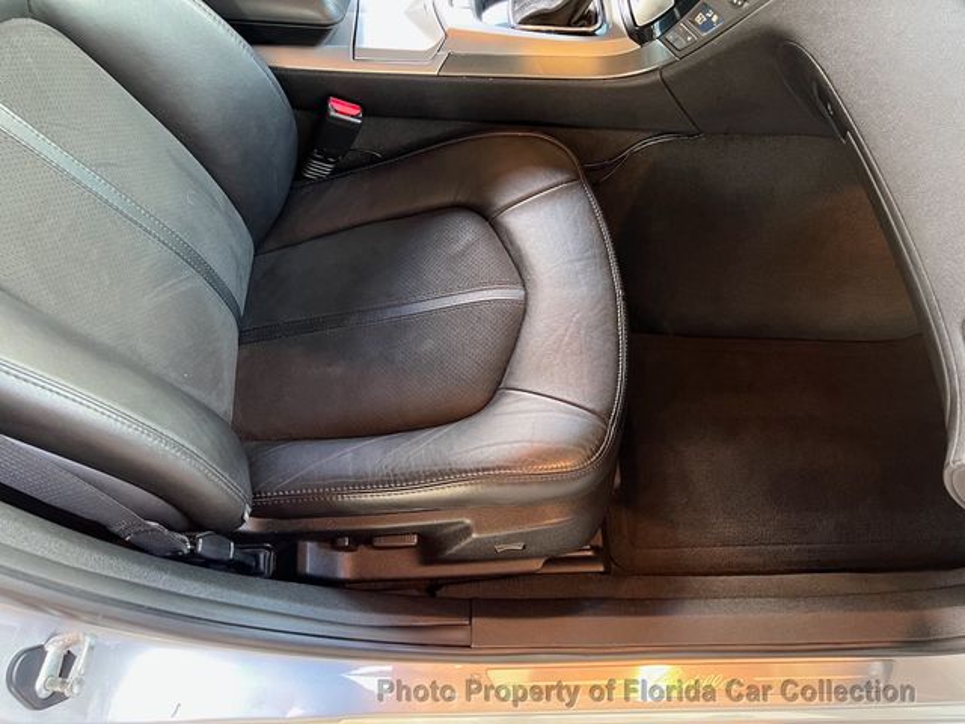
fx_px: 725
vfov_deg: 53.1
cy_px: 362
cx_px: 482
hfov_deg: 67.3
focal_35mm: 26
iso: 400
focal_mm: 5.7
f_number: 1.5
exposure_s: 1/60
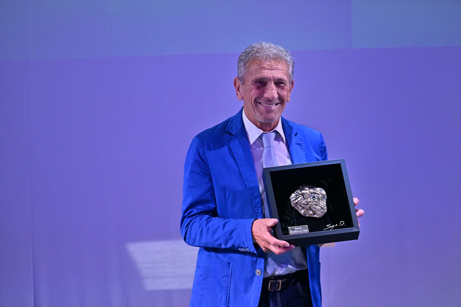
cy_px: 154
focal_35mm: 340
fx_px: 4354
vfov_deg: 4.0
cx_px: 230
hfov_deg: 6.1
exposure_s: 1/250
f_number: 5.3
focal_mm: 340
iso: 1600
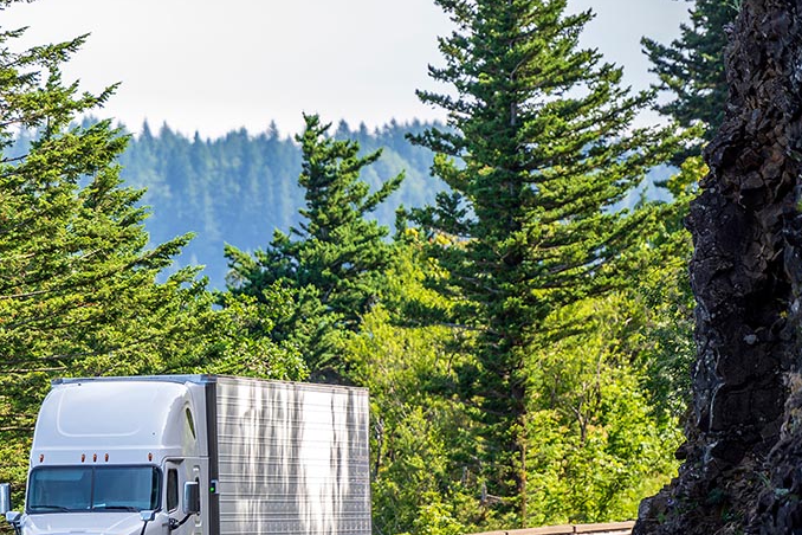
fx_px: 7886
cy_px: 412
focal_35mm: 354
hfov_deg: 5.8
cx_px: 101
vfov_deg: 3.9
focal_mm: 200
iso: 100
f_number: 2.8
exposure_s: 1/400
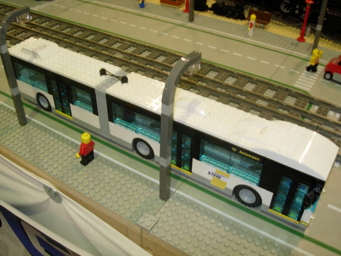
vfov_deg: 37.7
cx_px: 170
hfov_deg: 49.0
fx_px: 374
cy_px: 128
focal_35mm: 38
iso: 79
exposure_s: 1/6.3
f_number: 4.8
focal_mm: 7.8
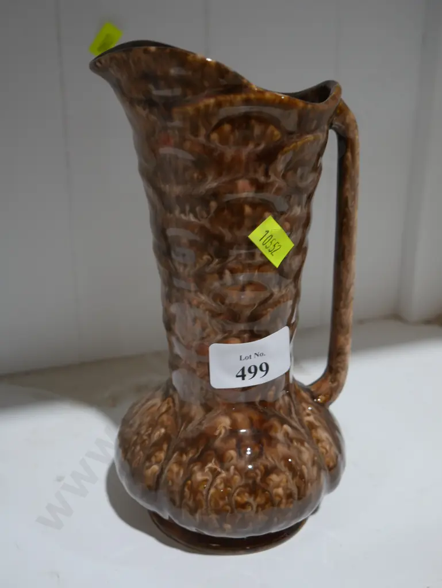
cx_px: 221
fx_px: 714
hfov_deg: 34.4
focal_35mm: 42
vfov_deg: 44.8
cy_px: 294
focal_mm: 21
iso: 320
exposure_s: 1/60
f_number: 4.6
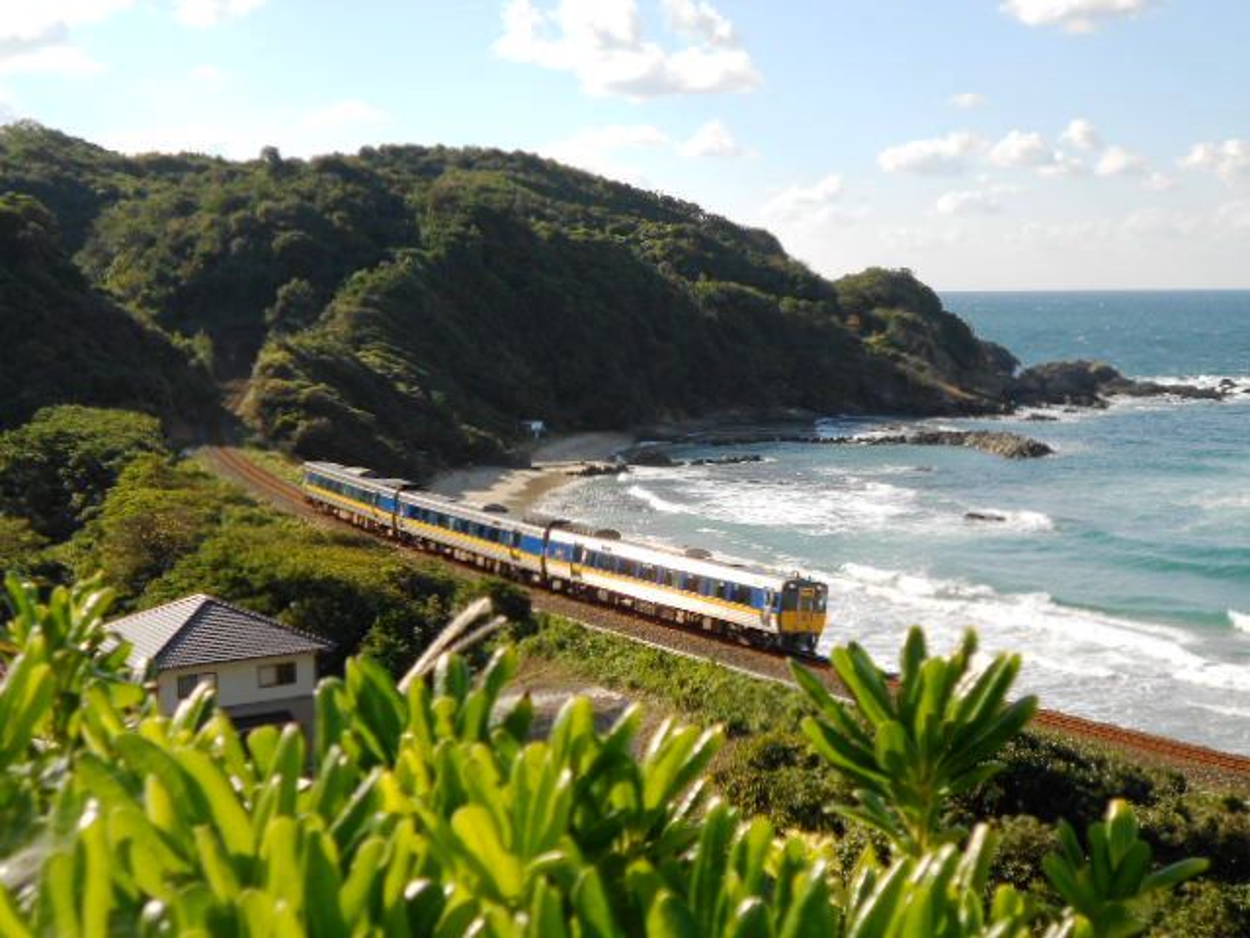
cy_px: 469
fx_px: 1769
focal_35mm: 49
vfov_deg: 29.7
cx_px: 625
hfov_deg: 38.9
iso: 80
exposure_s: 1/400
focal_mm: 8.8
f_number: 4.5
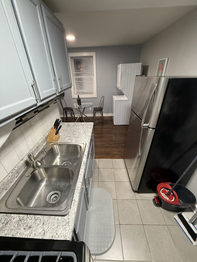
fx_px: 106
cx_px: 98
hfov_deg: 85.7
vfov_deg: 102.1
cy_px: 131
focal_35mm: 14
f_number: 2.2
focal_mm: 2.22
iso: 400
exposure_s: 1/60
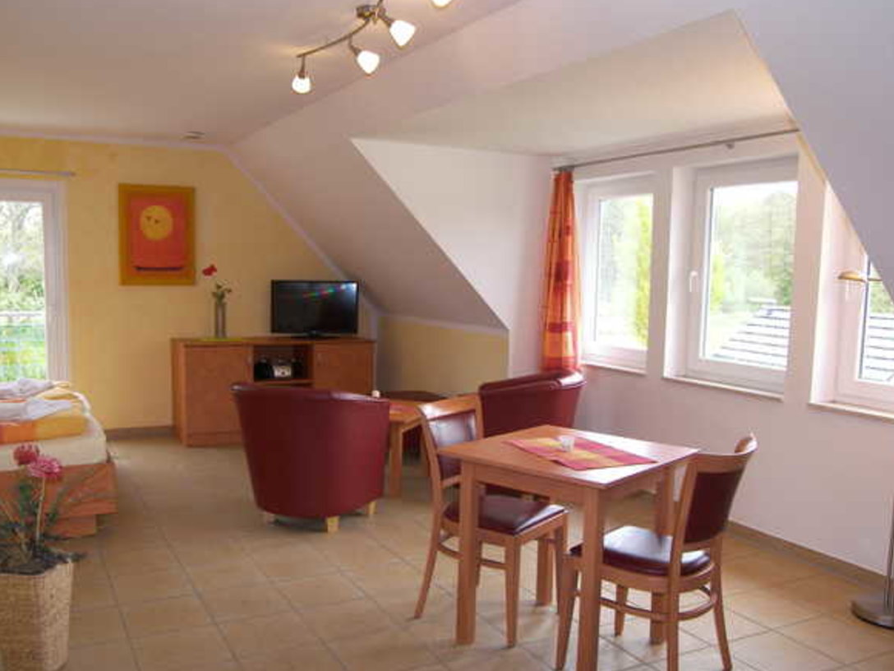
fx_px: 826
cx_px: 414
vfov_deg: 44.1
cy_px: 366
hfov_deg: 56.8
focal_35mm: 32
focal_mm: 6
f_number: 3.2
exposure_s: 1/40
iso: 50
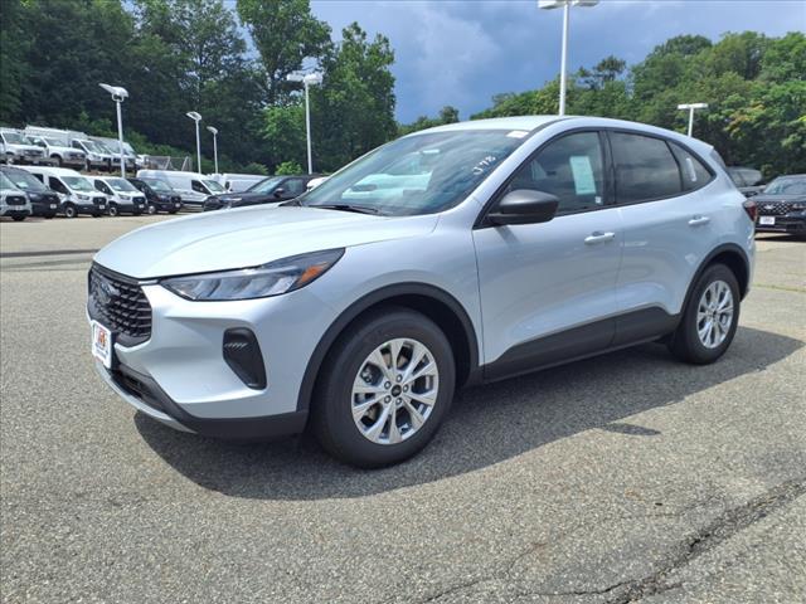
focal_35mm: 27
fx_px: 629
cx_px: 403
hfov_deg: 65.3
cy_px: 302
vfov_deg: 51.4
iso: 40
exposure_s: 1/2500
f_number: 1.9
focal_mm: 3.58
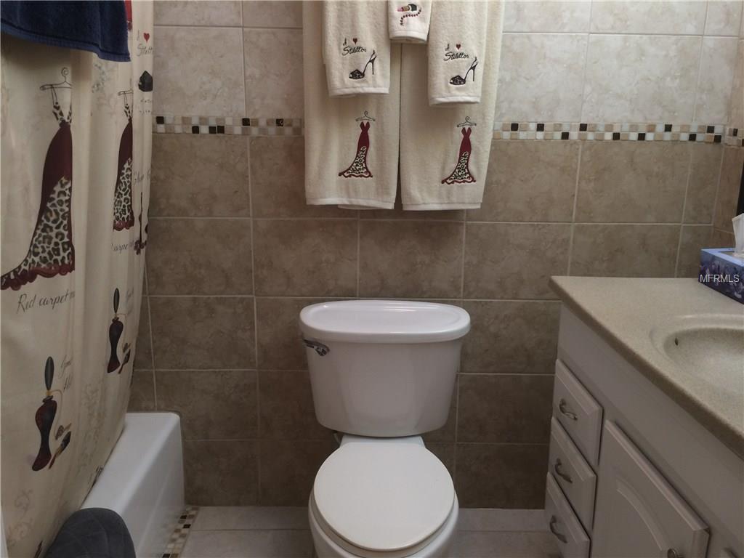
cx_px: 372
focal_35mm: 29
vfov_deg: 48.2
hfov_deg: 61.7
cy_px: 279
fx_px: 623
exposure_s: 1/30
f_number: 2.2
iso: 100
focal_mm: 4.15
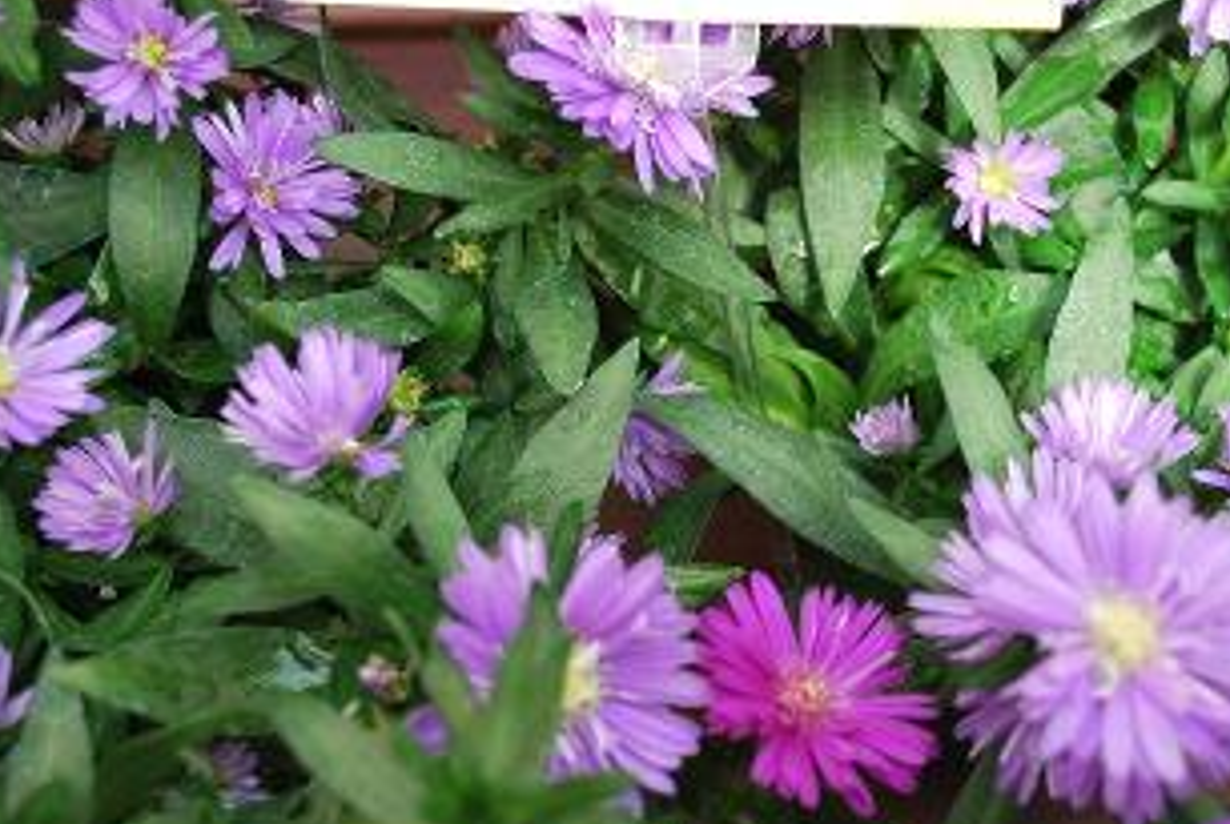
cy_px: 458
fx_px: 1745
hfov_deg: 38.6
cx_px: 760
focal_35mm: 51
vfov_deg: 26.6
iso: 200
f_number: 5
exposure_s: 1/60
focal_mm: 26
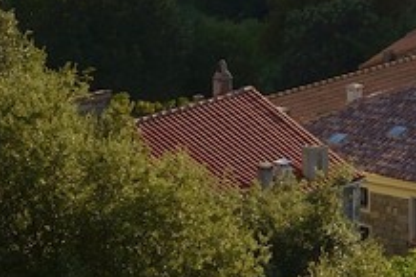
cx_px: 1154
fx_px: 4411
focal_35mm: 382
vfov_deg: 3.6
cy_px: -243
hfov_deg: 5.2
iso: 200
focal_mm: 52
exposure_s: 1/250
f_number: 10
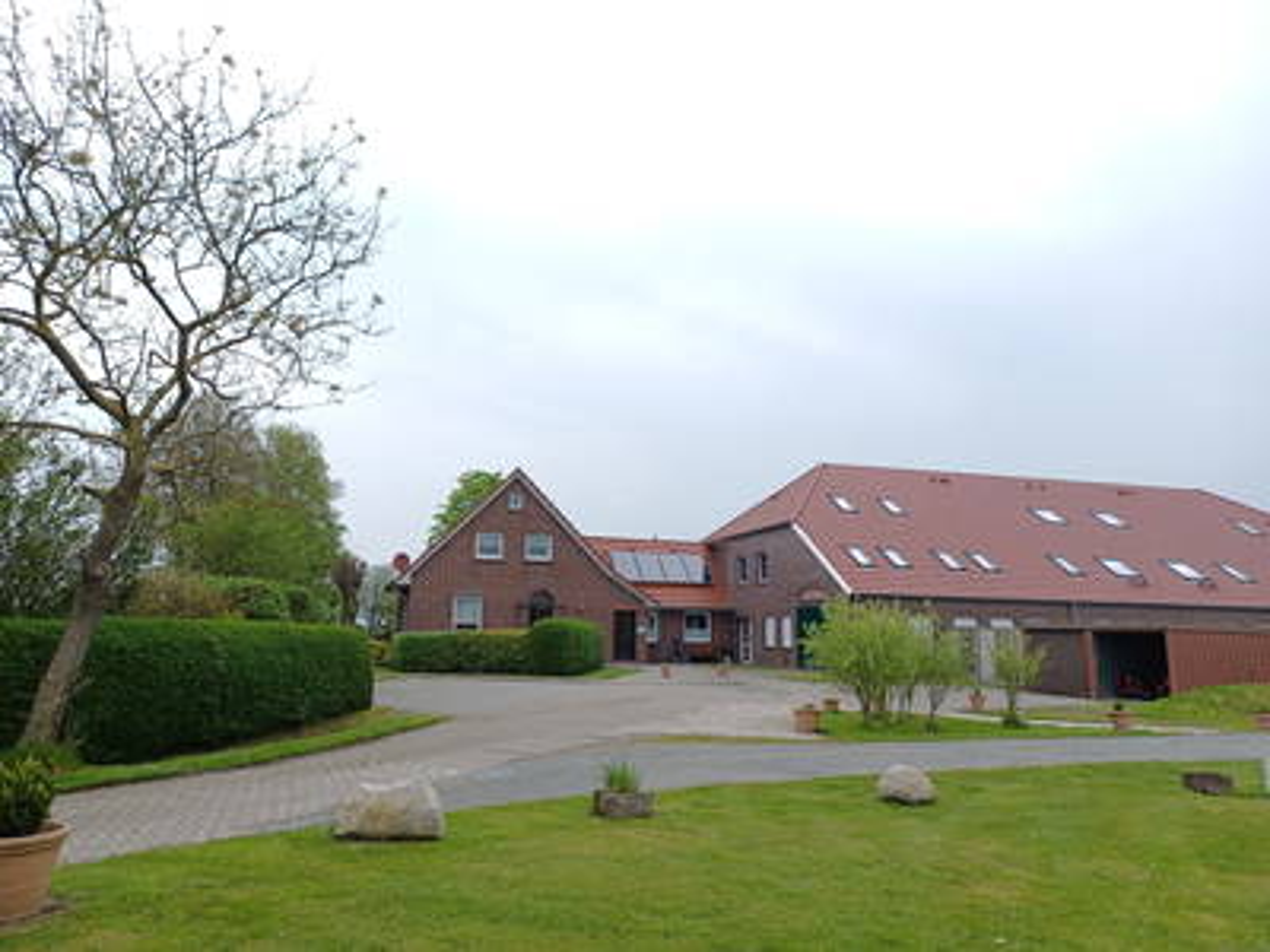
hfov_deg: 69.4
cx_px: 635
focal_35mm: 25
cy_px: 476
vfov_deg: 54.9
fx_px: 917
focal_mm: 4.6
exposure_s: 1/421
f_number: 1.8
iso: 32
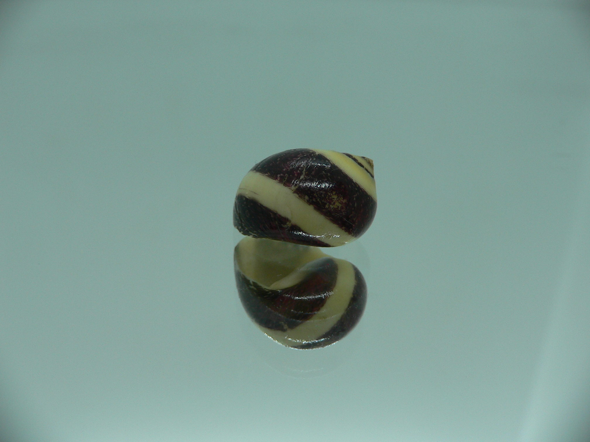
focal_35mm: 35
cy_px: 221
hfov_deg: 52.6
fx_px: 597
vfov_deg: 40.7
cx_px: 295
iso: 80
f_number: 2.8
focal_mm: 4.6
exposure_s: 1/80
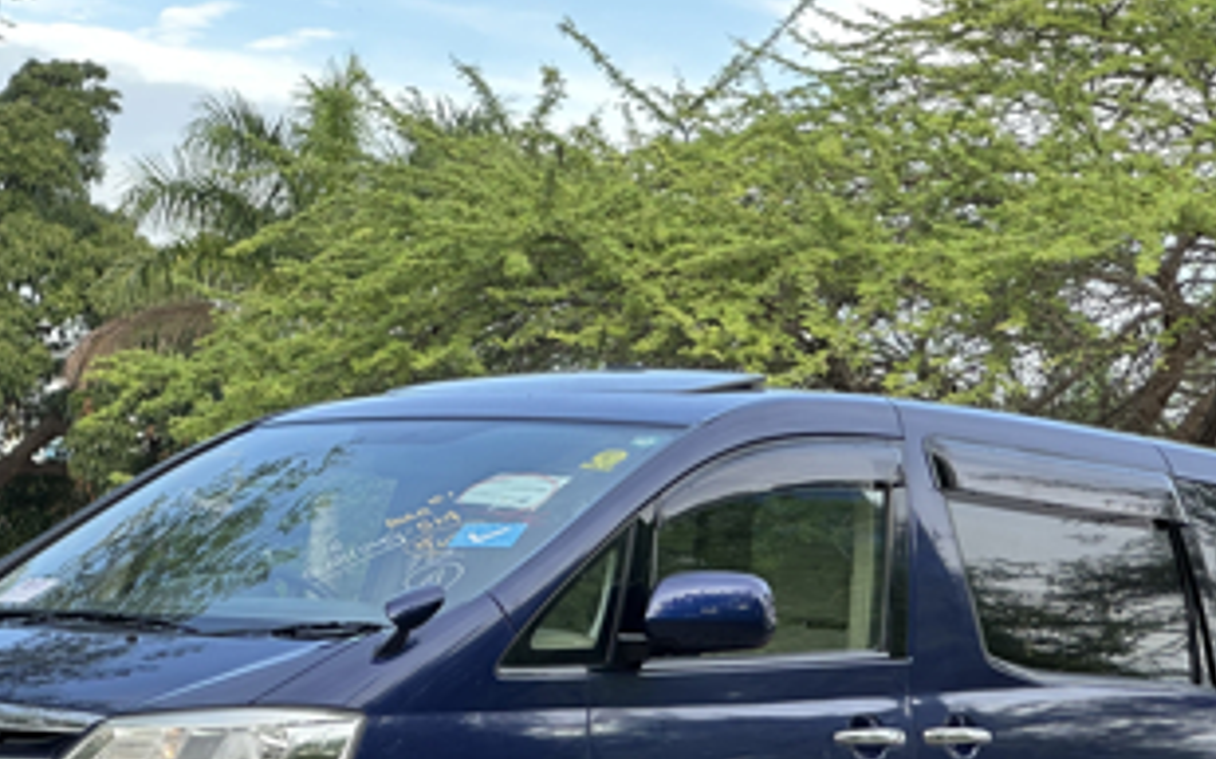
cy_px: 549
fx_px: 4374
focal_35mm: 132
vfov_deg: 9.9
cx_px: 555
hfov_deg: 15.8
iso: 40
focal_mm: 9
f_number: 2.8
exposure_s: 1/99
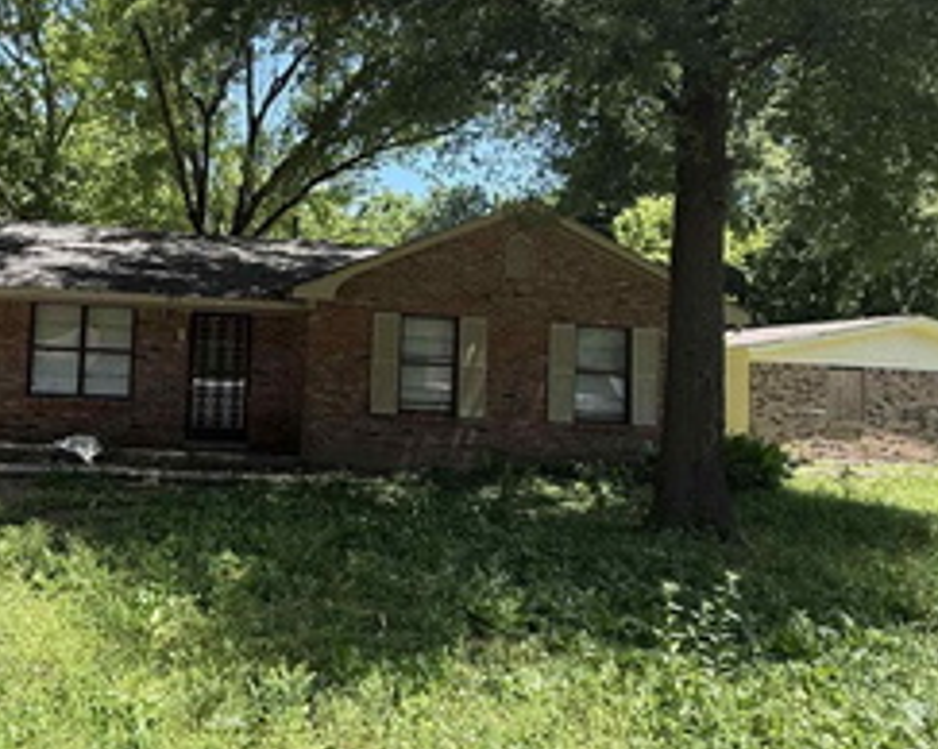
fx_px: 832
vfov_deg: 48.4
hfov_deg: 56.1
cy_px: 349
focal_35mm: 30
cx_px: 239
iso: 50
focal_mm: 2.22
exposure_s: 1/351
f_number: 2.2
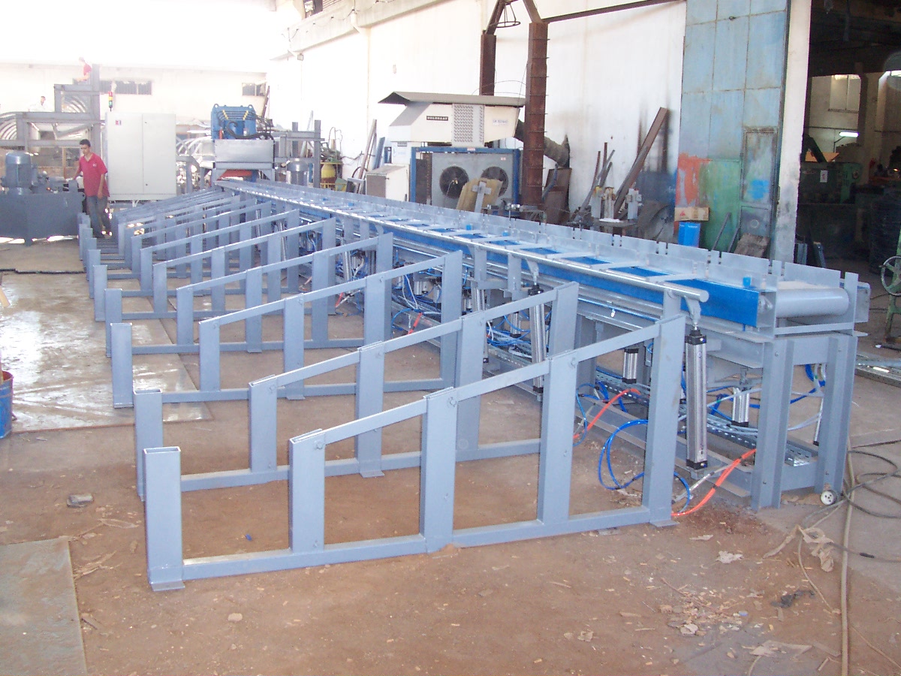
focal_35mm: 37
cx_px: 450
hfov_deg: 50.1
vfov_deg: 38.7
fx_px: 963
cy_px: 338
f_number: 2.8
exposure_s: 1/60
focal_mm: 5.6
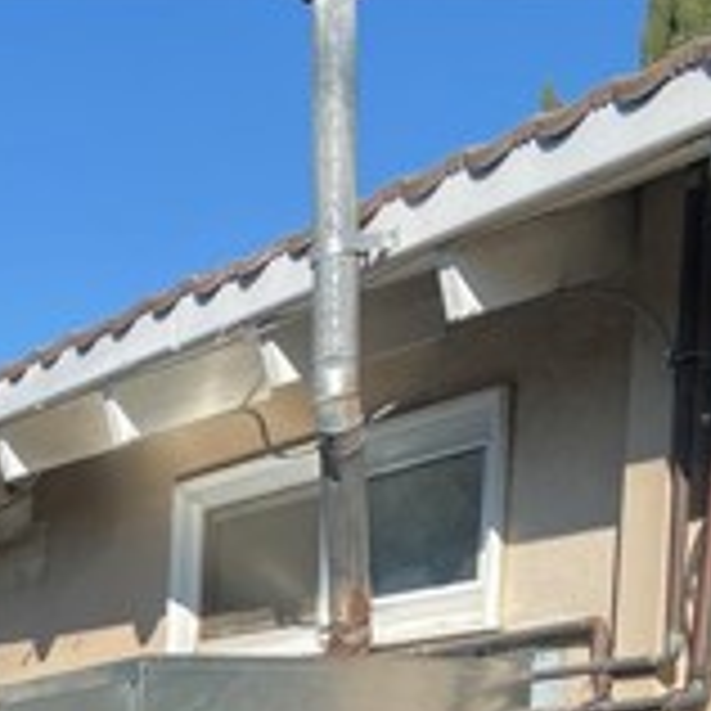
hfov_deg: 15.5
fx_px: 2161
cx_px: -634
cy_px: 1062
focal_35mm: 93
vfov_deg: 16.9
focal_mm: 4.25
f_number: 1.8
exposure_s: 1/2105
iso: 32
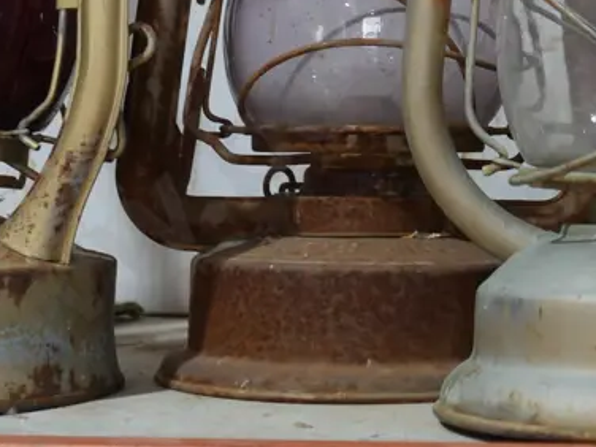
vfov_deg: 14.6
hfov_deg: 19.5
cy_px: -88
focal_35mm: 98
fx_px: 1687
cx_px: 571
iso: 640
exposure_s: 1/60
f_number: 4
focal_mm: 18
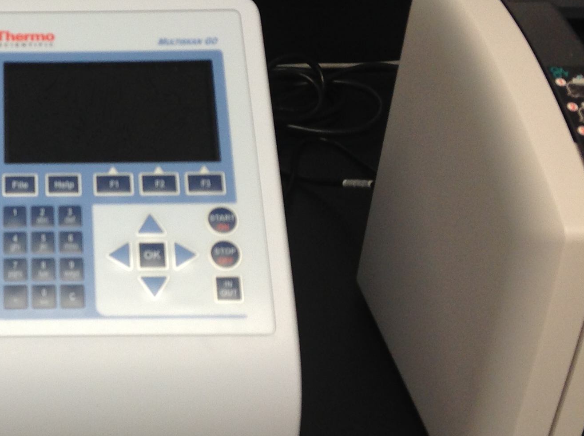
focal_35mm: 69
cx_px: 18
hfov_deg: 26.8
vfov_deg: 21.3
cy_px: 222
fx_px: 1162
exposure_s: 1/40
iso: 64
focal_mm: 4.28
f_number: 2.4
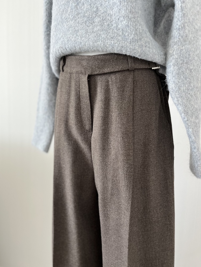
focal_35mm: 26
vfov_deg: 67.3
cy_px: 134
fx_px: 201
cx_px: 100
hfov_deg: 53.1
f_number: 1.6
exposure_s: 1/73
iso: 125
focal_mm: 5.1
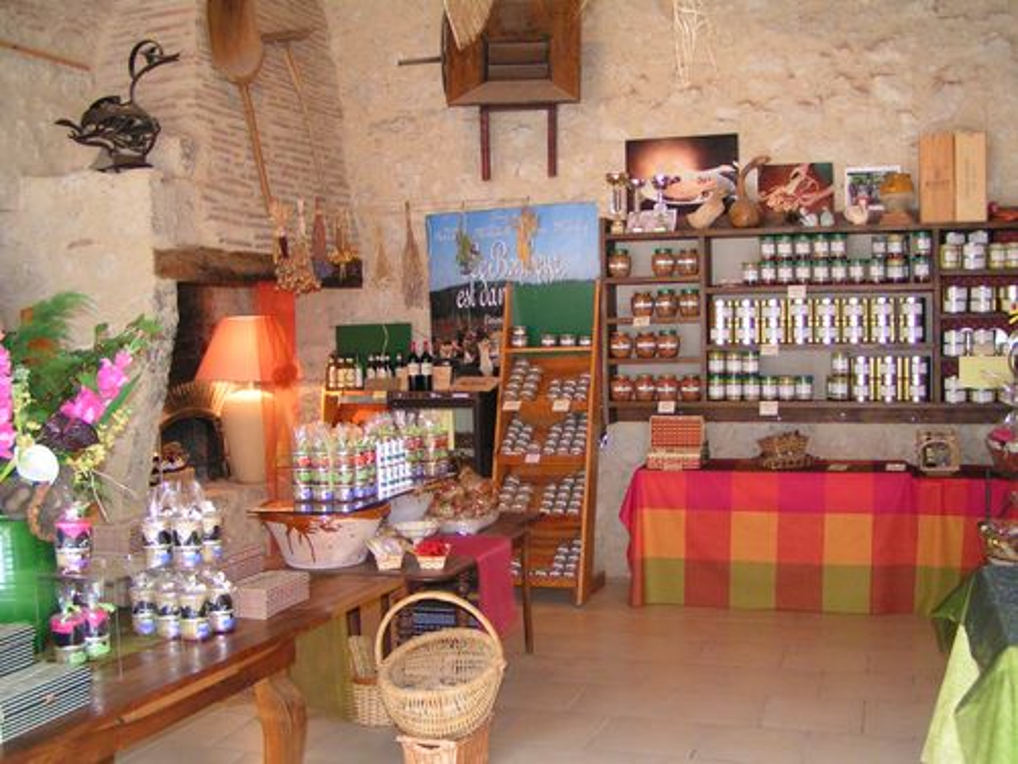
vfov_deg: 37.7
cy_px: 382
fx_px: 1118
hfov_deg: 49.0
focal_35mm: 38
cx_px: 509
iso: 200
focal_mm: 5.8
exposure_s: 1/40
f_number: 2.8
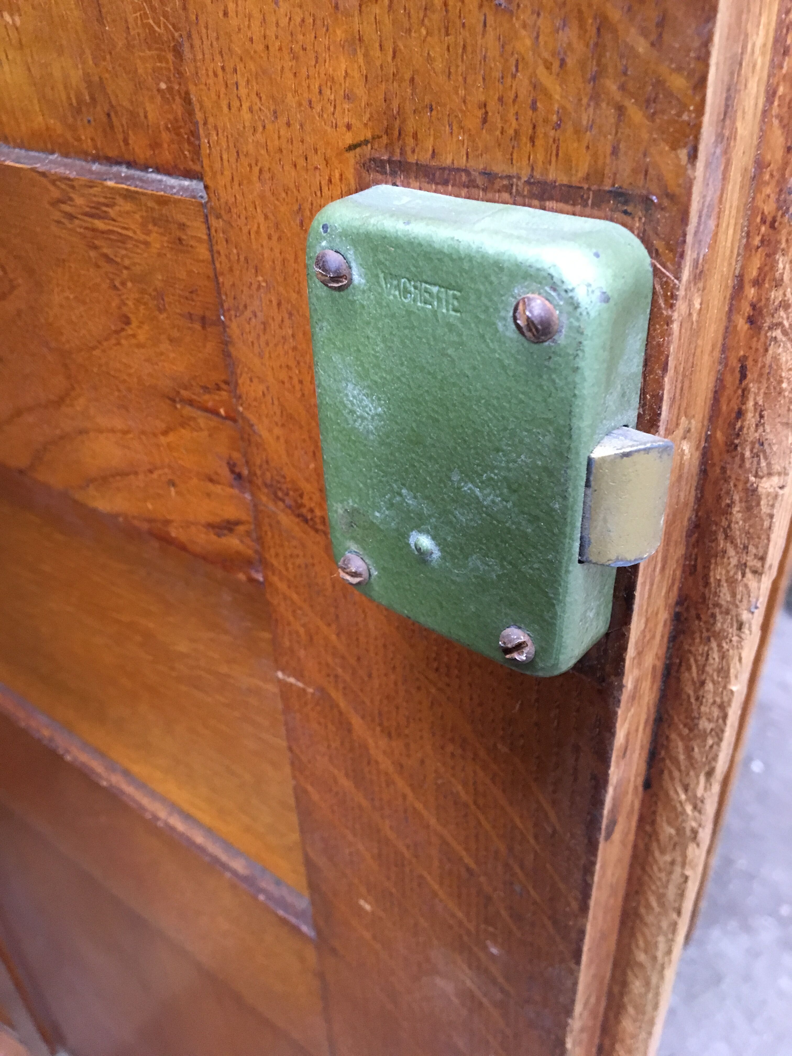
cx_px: 396
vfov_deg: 61.7
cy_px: 528
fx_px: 885
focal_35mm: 29
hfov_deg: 48.2
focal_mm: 4.15
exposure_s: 1/33
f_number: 2.2
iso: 250
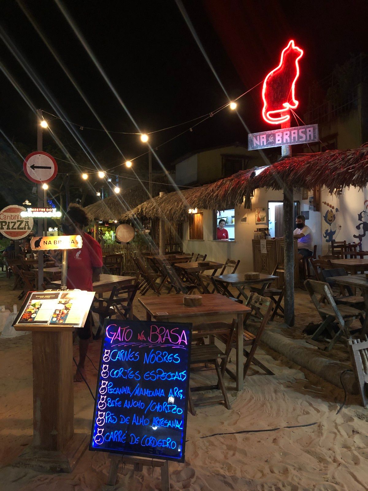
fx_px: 397
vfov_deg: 63.4
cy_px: 246
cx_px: 184
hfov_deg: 49.7
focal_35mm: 28
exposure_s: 1/4
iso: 100
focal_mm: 4
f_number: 1.8
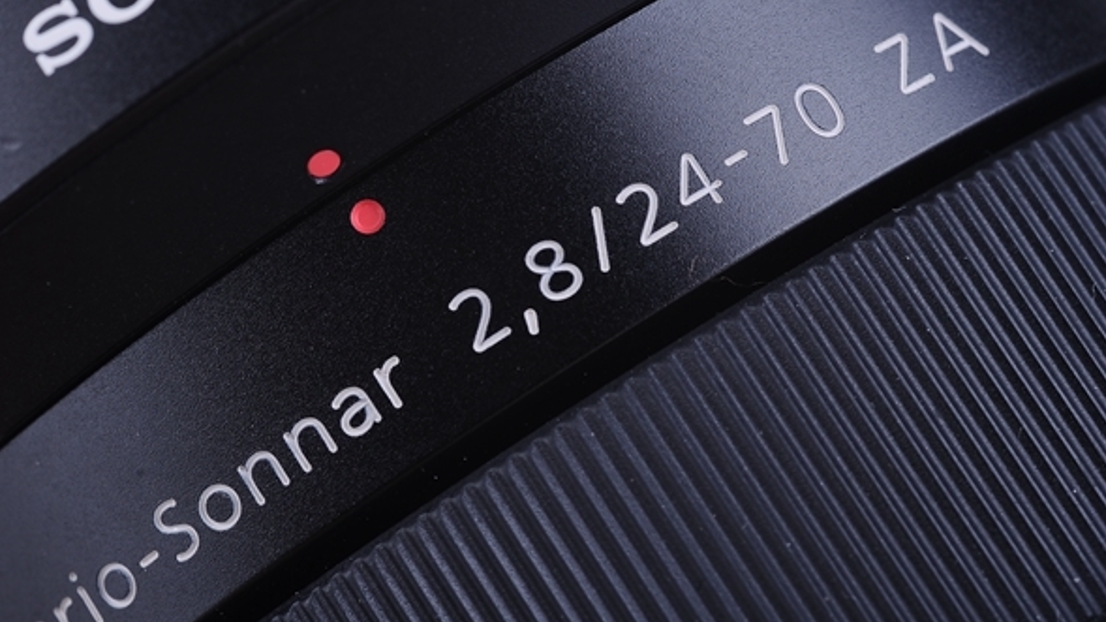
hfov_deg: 26.5
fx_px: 2346
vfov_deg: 15.1
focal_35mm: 80
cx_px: 530
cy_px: 240
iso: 200
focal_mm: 60
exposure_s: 1/125
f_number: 14
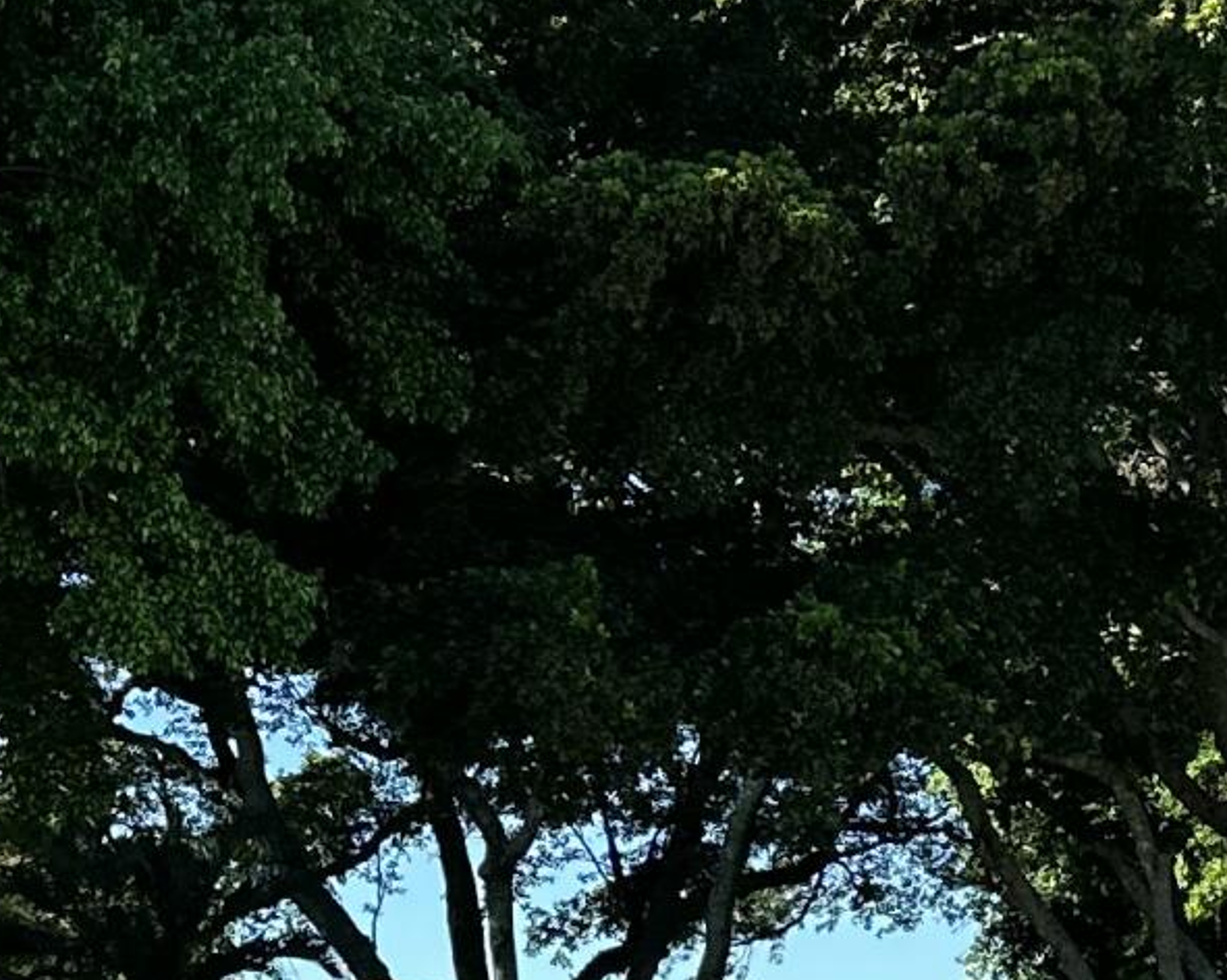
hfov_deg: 16.1
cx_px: 392
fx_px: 4319
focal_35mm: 119
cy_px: 1514
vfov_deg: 12.3
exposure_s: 1/2028
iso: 80
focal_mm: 6.86
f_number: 1.78
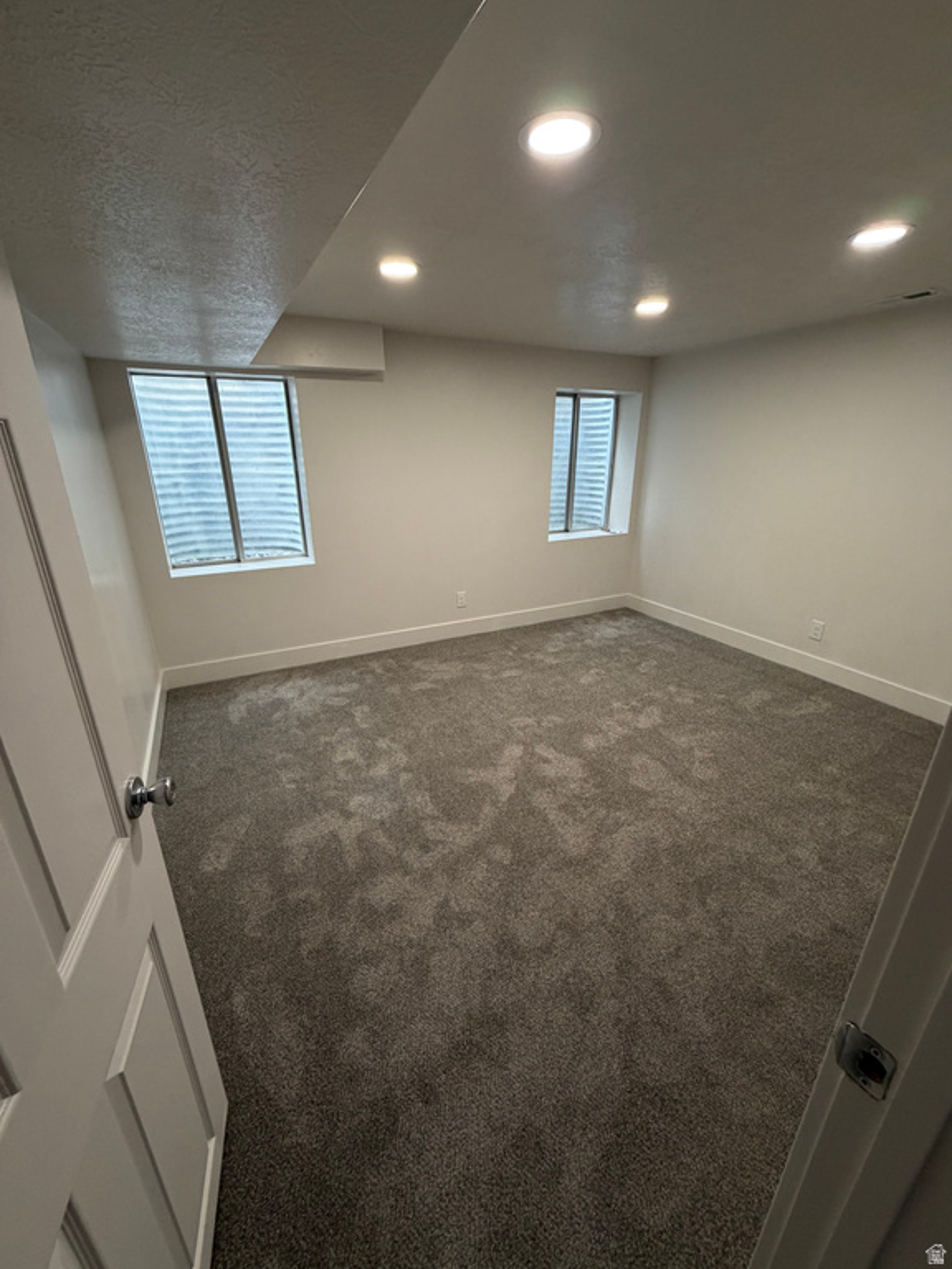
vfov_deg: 102.1
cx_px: 476
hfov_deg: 85.7
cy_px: 634
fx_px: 513
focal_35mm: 14
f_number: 2.2
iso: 250
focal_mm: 2.22
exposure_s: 1/120
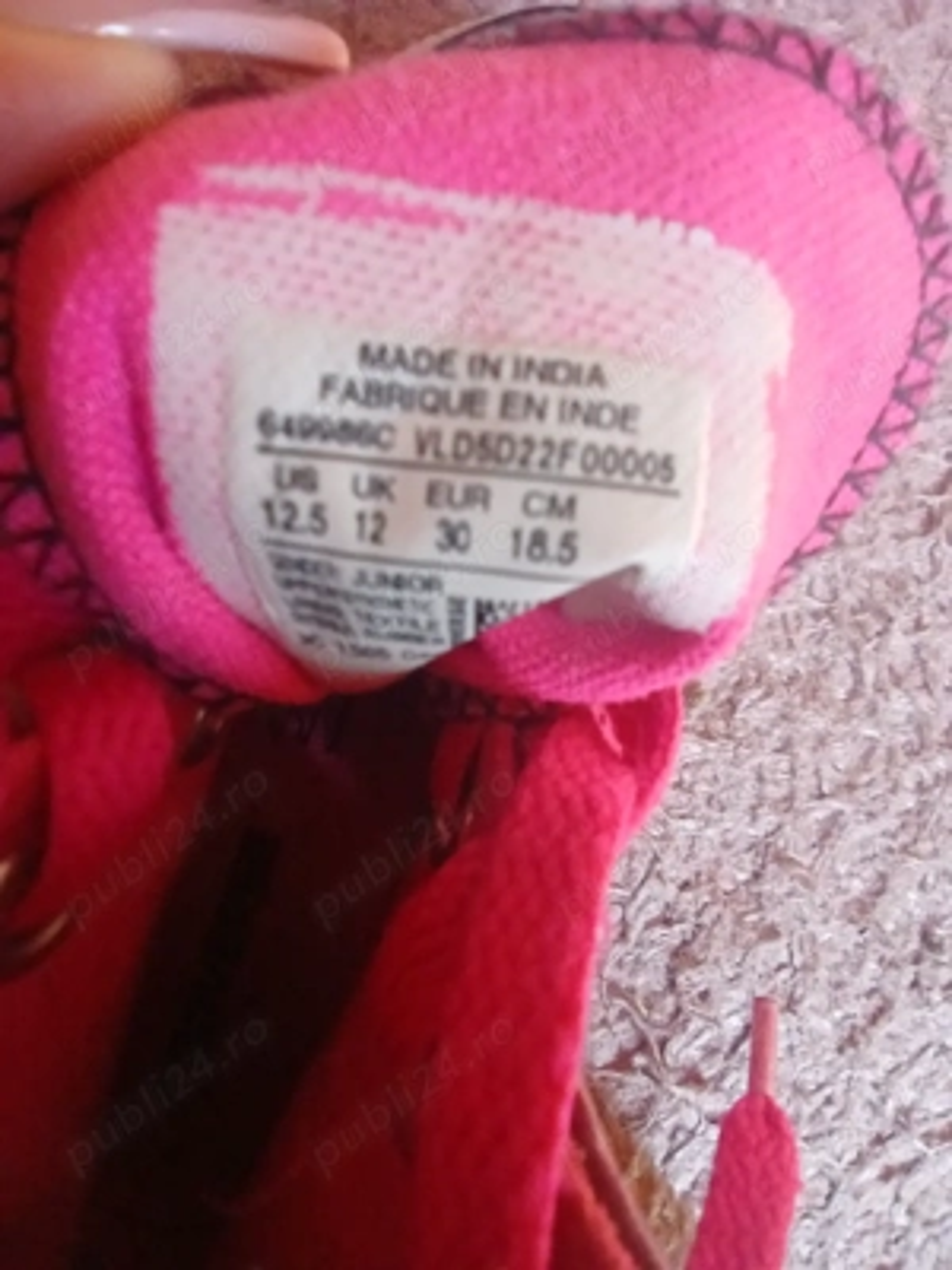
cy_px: 635
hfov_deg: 74.7
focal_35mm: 17
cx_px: 476
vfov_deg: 91.0
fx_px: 623
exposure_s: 1/33.3
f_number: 2.2
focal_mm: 1.4
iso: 200
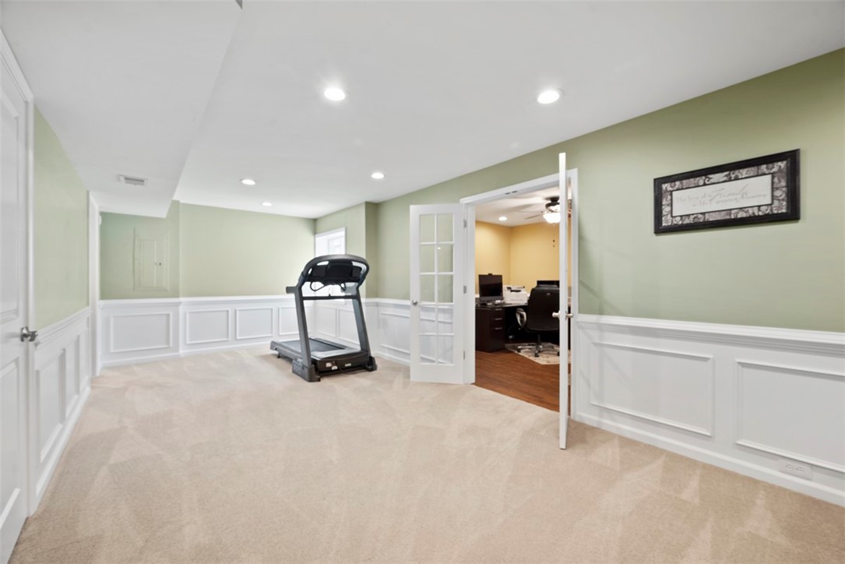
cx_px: 422
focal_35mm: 14
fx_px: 329
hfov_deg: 104.2
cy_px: 282
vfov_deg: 81.2
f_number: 8
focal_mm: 14
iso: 400
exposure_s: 1/1.25
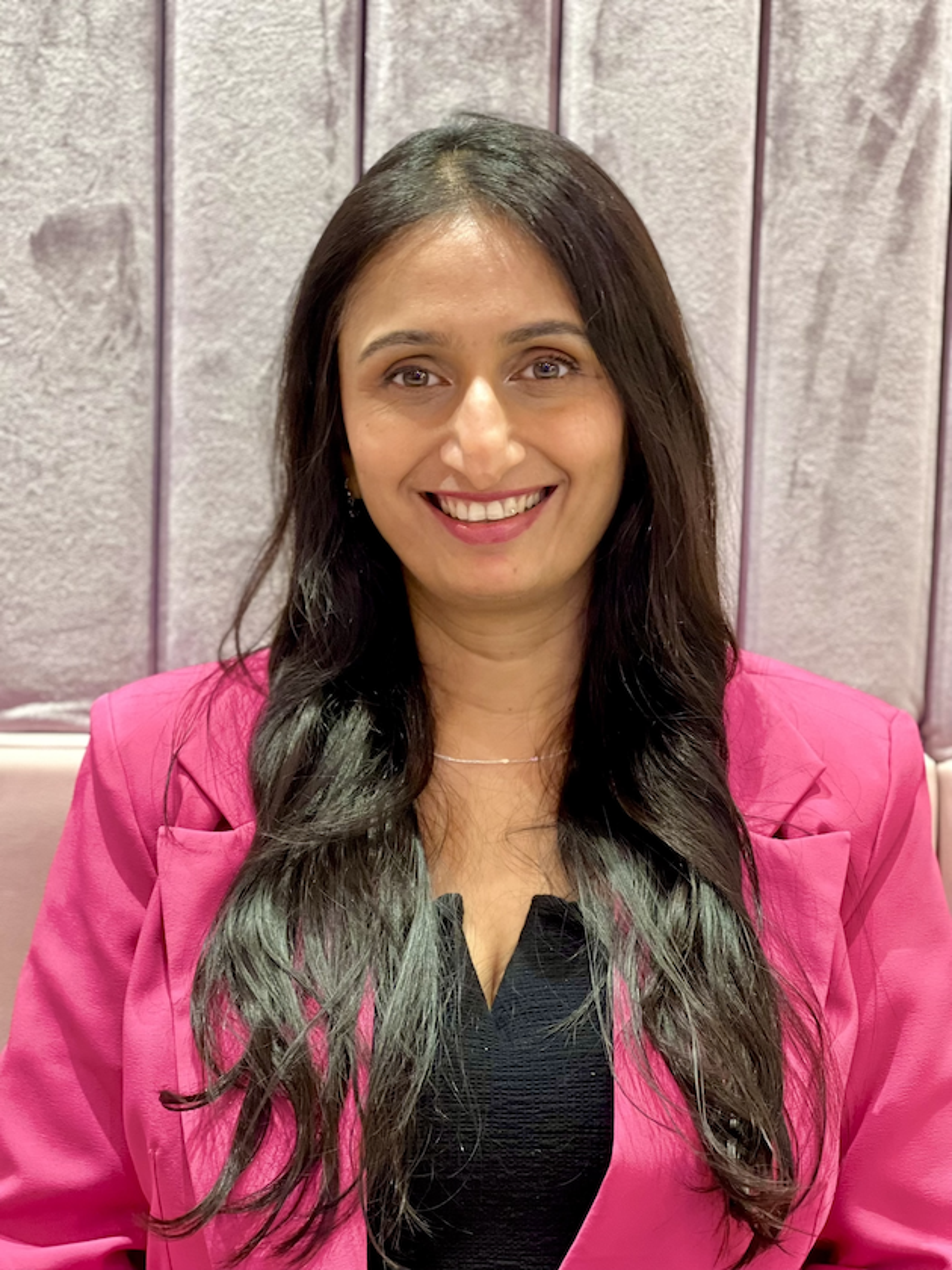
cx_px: 476
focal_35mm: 77
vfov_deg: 25.3
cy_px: 635
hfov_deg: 19.1
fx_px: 2824
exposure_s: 1/14
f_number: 2.8
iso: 400
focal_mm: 9
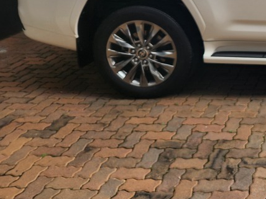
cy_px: 11
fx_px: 423
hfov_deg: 30.4
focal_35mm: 55
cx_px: 308
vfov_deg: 25.5
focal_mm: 5.4
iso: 20
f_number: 1.8
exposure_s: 1/218
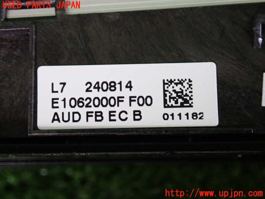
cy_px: 100
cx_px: 132
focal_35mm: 82
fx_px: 628
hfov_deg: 23.8
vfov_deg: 18.0
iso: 800
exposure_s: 1/50
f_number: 4.3
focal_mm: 14.62
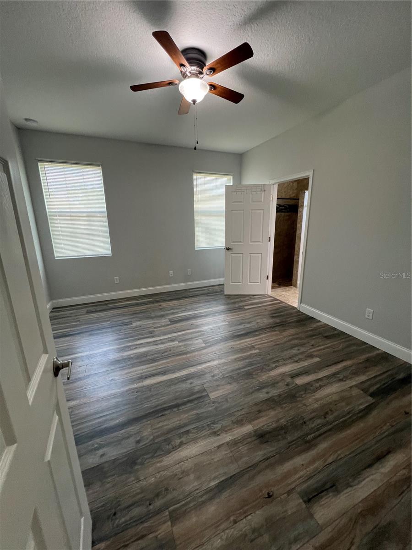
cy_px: 275
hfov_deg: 89.9
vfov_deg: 106.2
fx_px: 206
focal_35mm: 13
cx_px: 206
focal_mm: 1.57
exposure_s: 1/60
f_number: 1.8
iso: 160
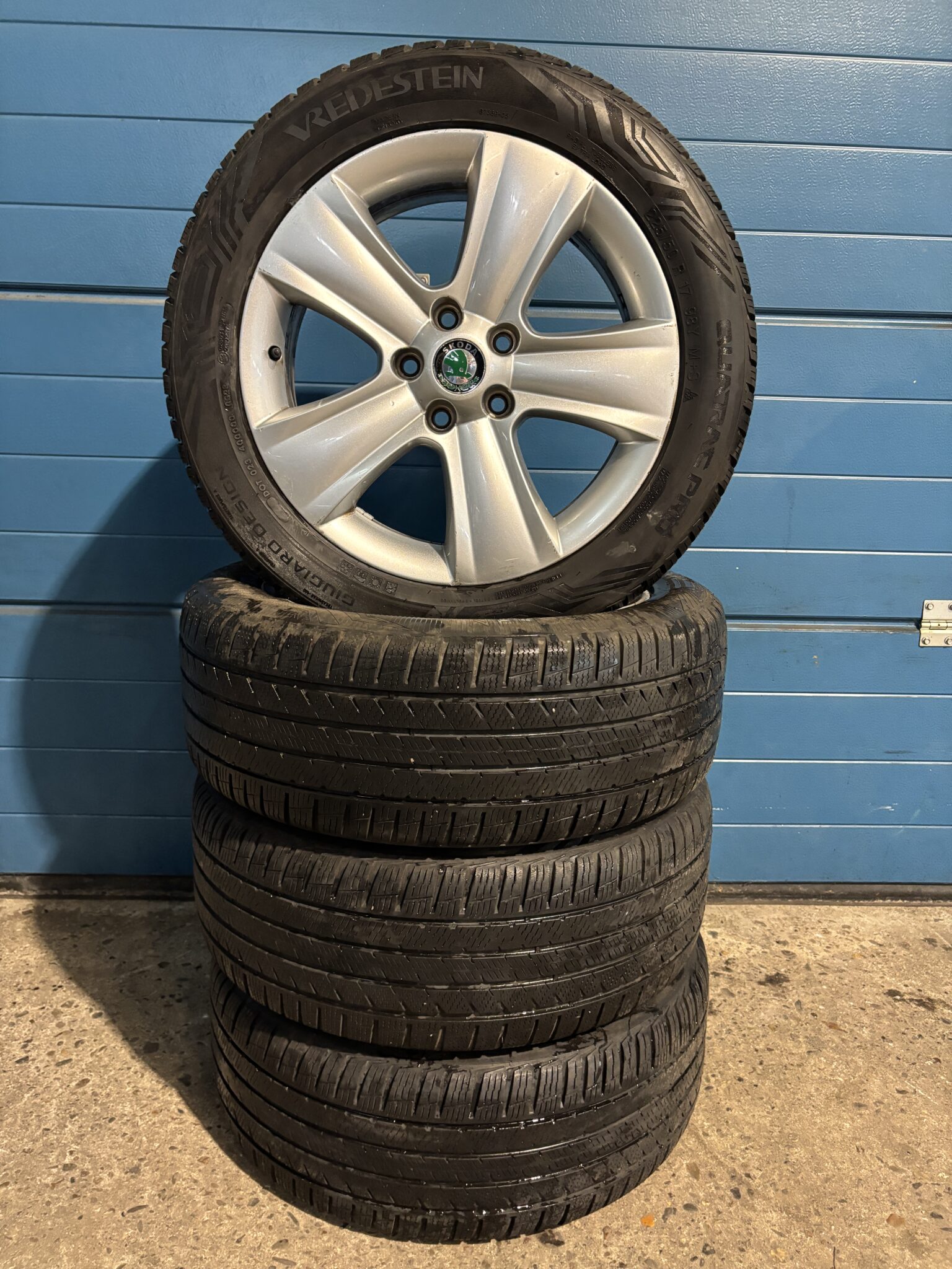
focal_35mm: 26
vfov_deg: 67.3
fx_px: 953
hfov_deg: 53.1
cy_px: 634
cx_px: 476
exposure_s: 1/33
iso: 500
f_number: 1.6
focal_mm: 5.96
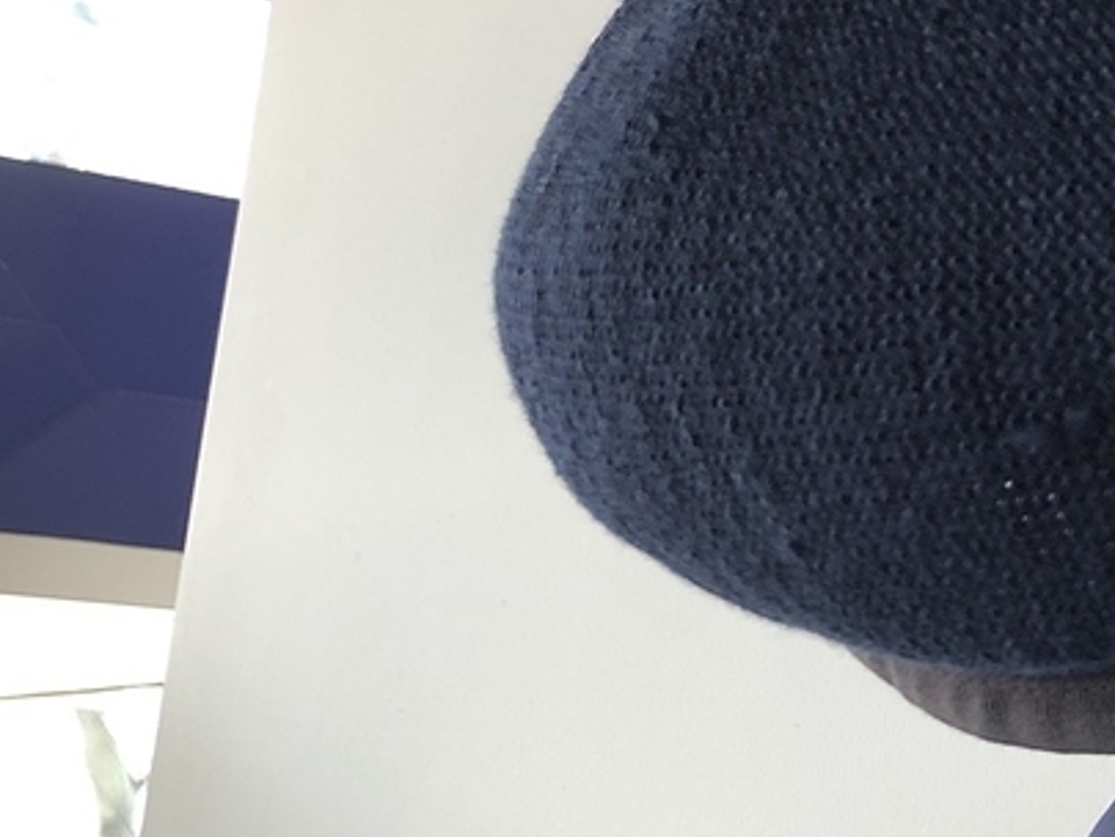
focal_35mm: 83
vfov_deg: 17.5
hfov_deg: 21.4
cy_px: 52
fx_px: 2674
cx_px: 1423
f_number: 1.8
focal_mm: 4
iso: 25
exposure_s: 1/30
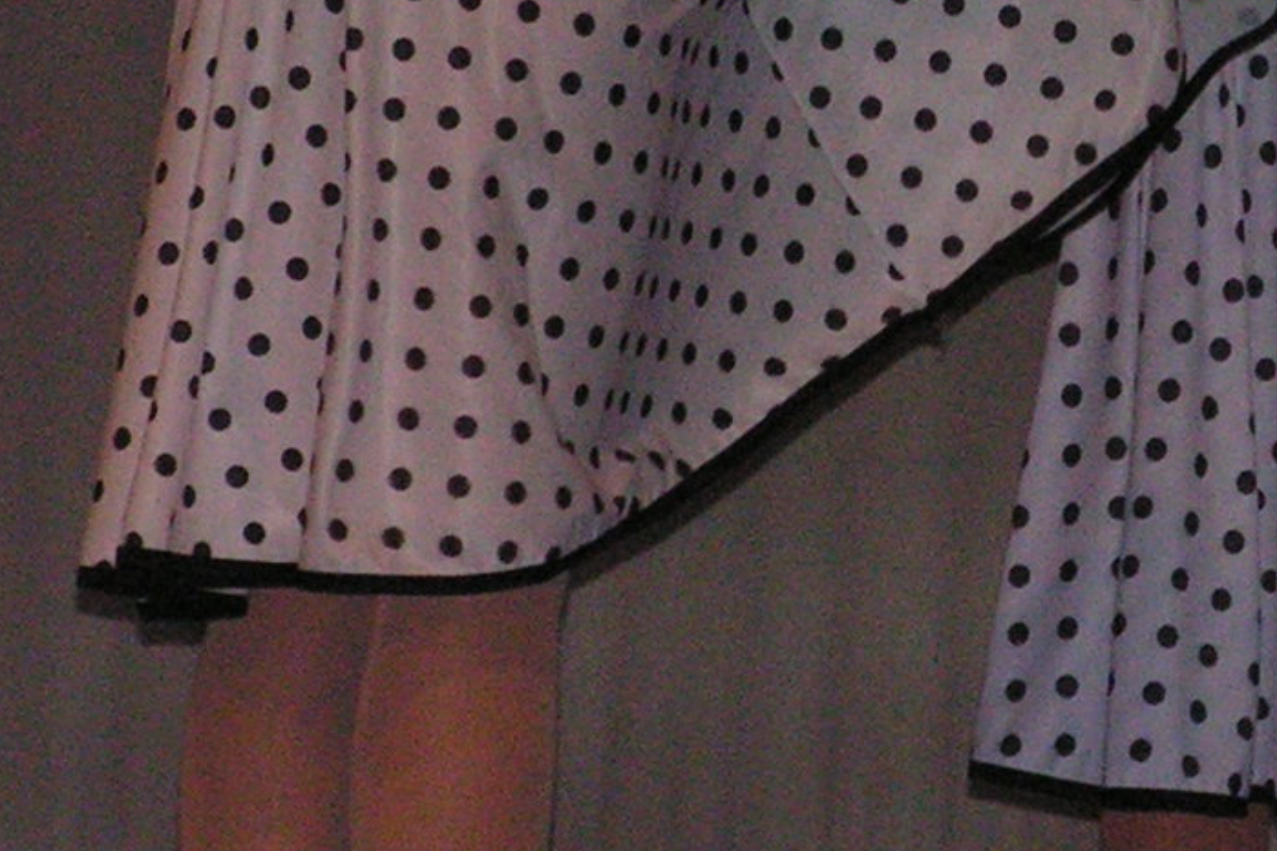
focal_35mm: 602
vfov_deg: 2.3
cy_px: 97
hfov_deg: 3.4
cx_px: 1244
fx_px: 21353
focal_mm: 29.6
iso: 200
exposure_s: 1/200
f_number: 3.2
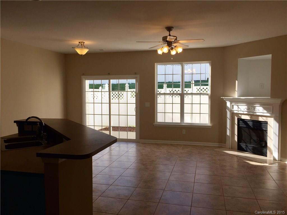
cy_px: 108
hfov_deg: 61.7
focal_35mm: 29
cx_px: 144
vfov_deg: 48.2
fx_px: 240
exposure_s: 1/599
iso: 32
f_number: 2.2
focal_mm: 4.15
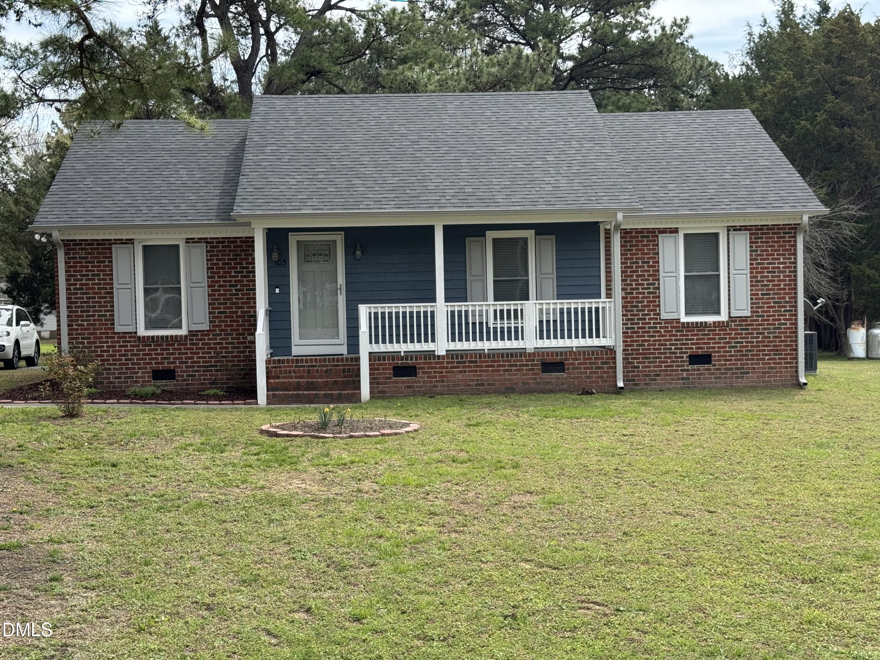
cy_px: 330
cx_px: 440
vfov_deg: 30.3
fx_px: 1220
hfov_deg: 39.7
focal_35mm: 48
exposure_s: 1/1524
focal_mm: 6.76
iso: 64
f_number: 1.78
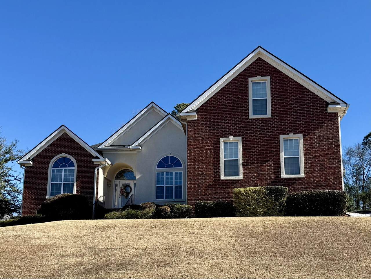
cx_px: 186
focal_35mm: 24
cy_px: 140
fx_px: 257
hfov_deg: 71.6
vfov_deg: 56.8
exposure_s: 1/3425
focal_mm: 6.76
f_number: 1.78
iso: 80
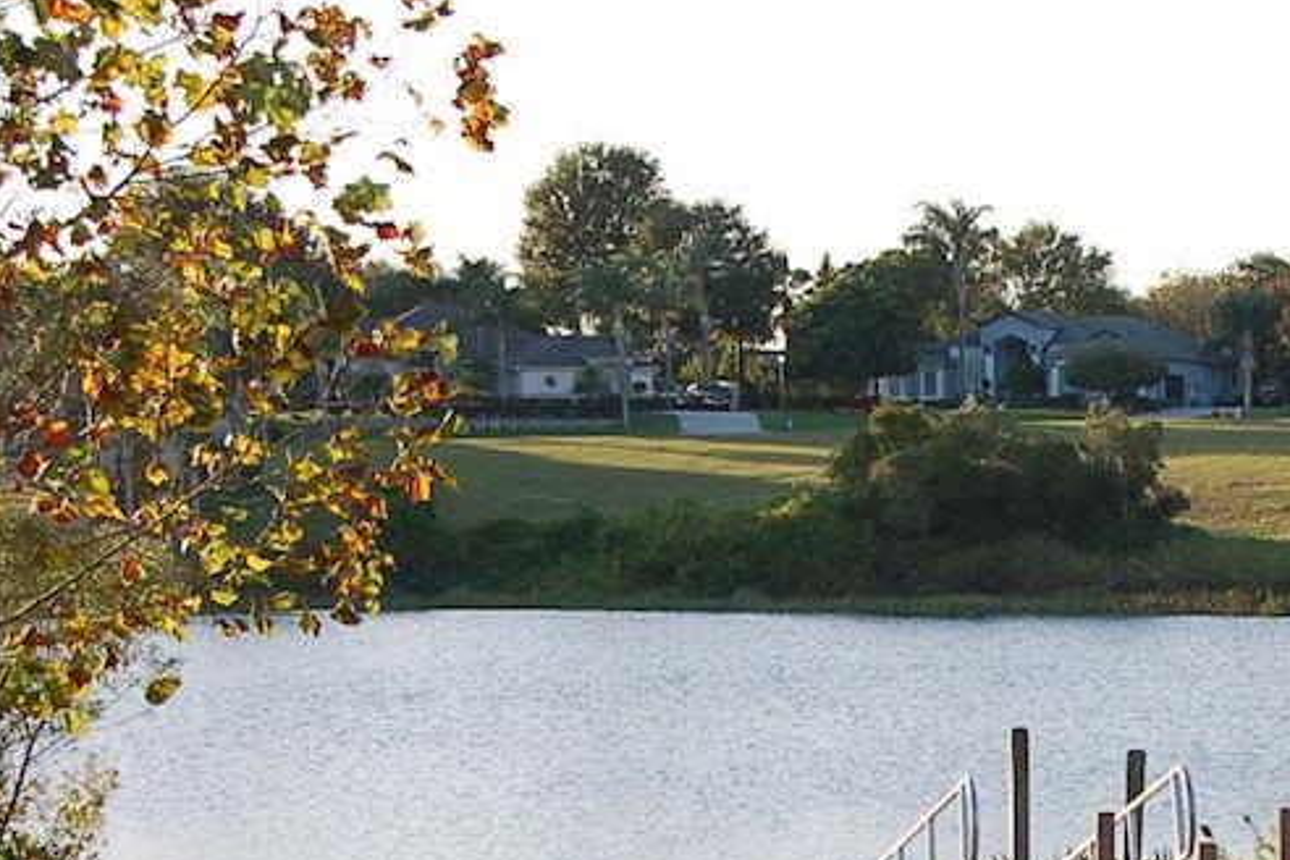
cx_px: 1127
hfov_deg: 15.5
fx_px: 4694
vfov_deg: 10.4
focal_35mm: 131
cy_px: 825
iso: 200
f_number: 7.1
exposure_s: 1/200
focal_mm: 42
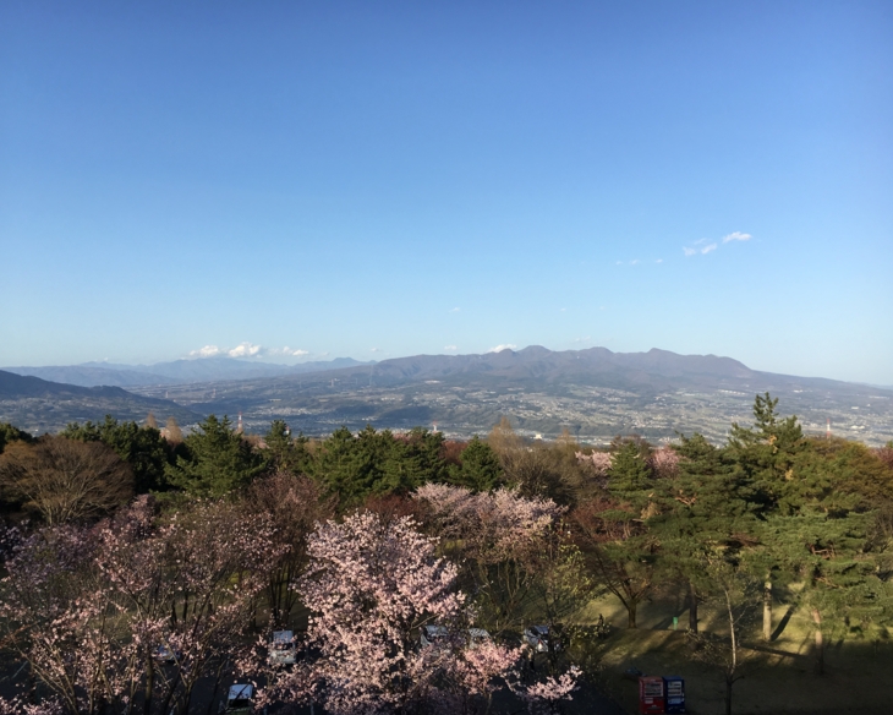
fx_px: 819
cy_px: 353
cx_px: 418
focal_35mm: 31
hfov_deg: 57.1
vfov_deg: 47.1
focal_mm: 4.15
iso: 25
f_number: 2.2
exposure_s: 1/1115
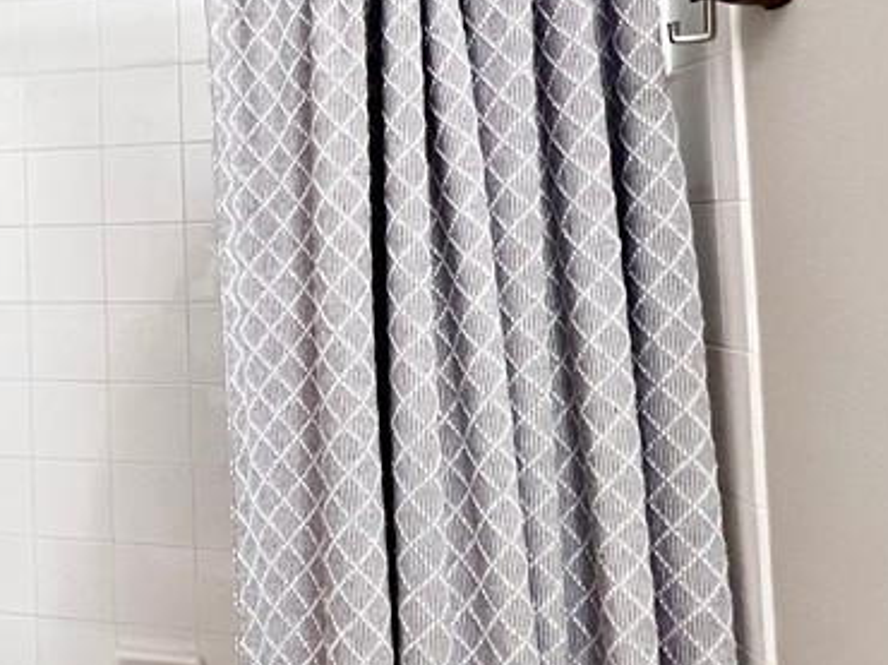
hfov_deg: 41.5
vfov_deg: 39.0
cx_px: -77
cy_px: 199
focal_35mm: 36
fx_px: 923
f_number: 1.8
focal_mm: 1.57
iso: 400
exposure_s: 1/60
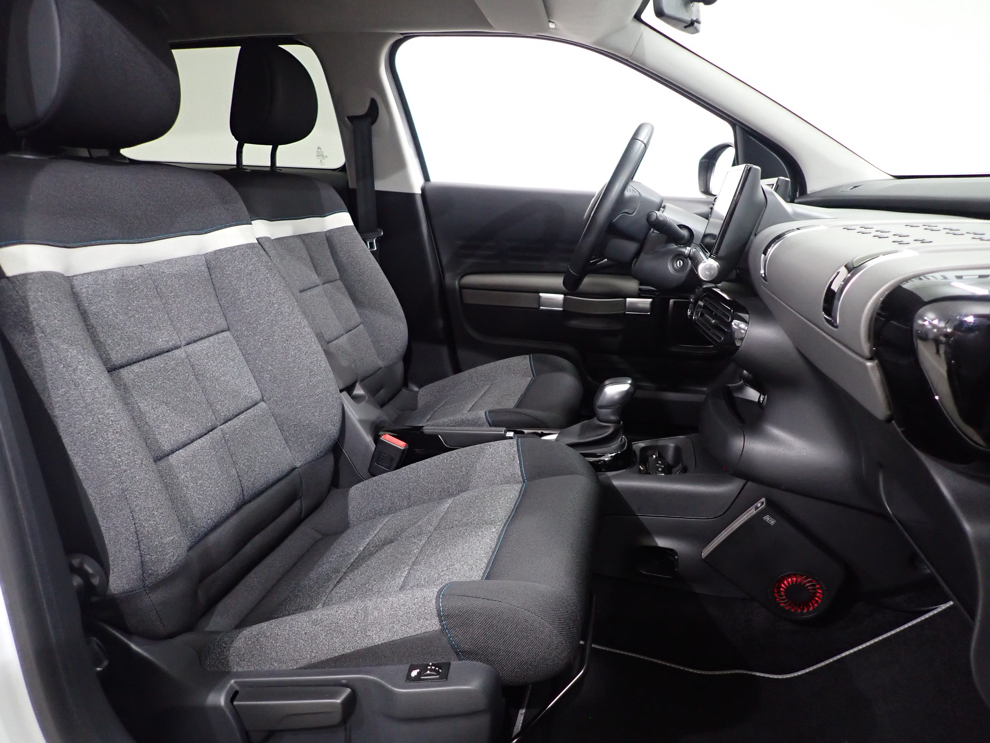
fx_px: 715
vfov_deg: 54.9
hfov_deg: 69.4
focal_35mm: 25
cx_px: 495
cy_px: 372
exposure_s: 1/30
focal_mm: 4.5
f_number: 2
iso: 400
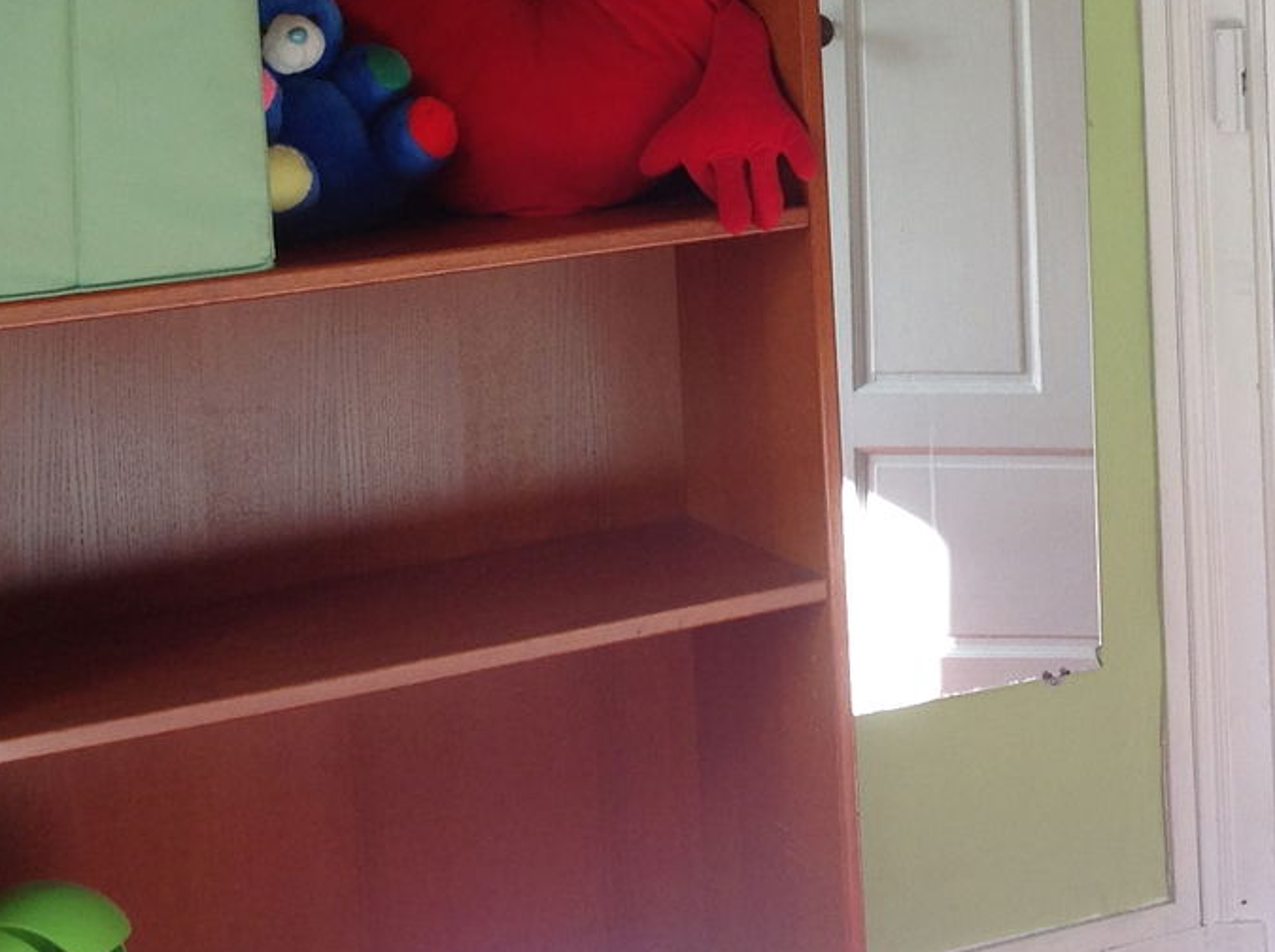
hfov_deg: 23.3
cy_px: -90
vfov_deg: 17.2
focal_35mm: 83
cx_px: 975
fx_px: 3052
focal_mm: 4.28
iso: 64
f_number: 2.4
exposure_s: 1/120
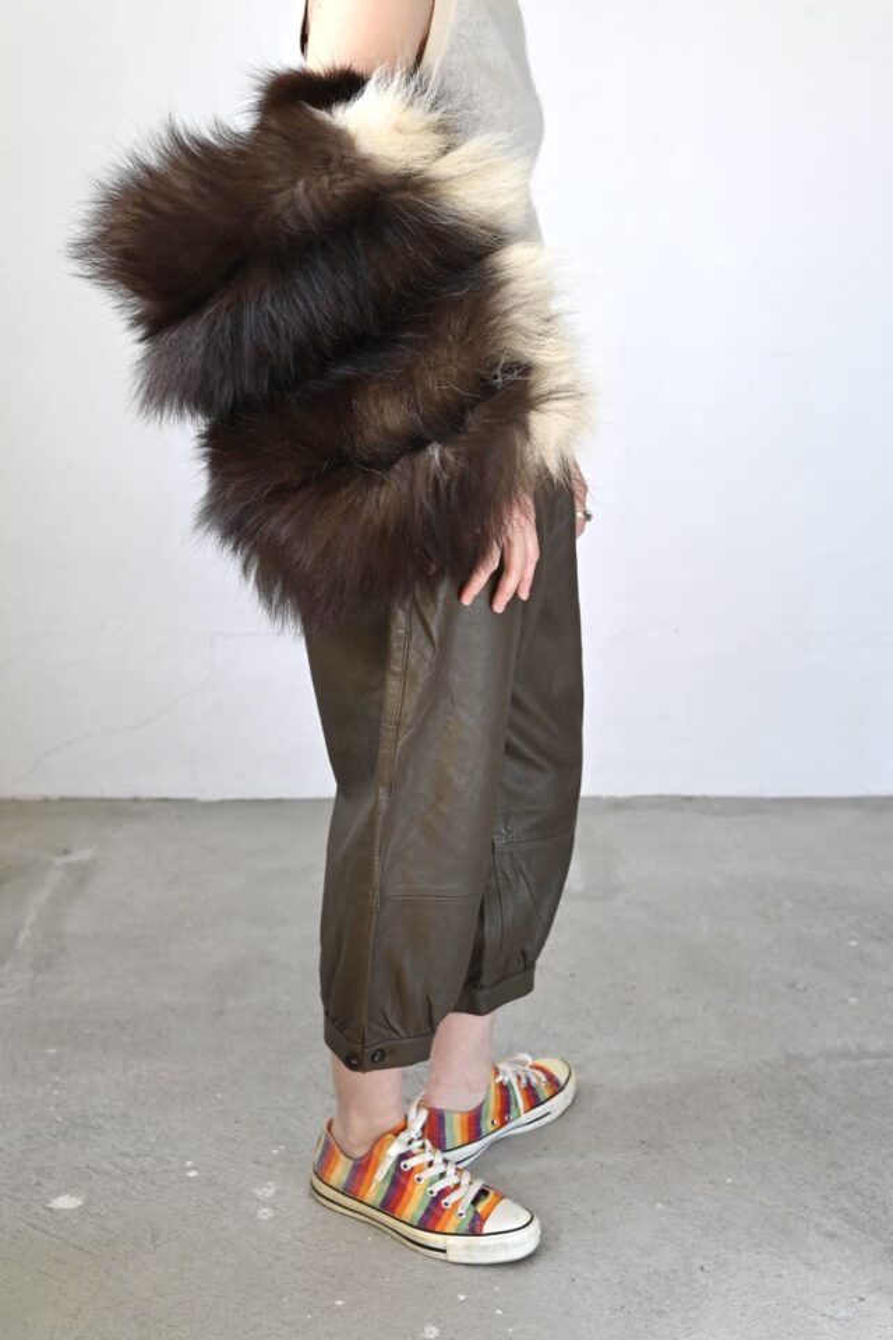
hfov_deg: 33.4
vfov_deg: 48.5
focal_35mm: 40
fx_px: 1488
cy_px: 670
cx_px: 446
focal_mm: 40
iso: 1000
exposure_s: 1/200
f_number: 6.3
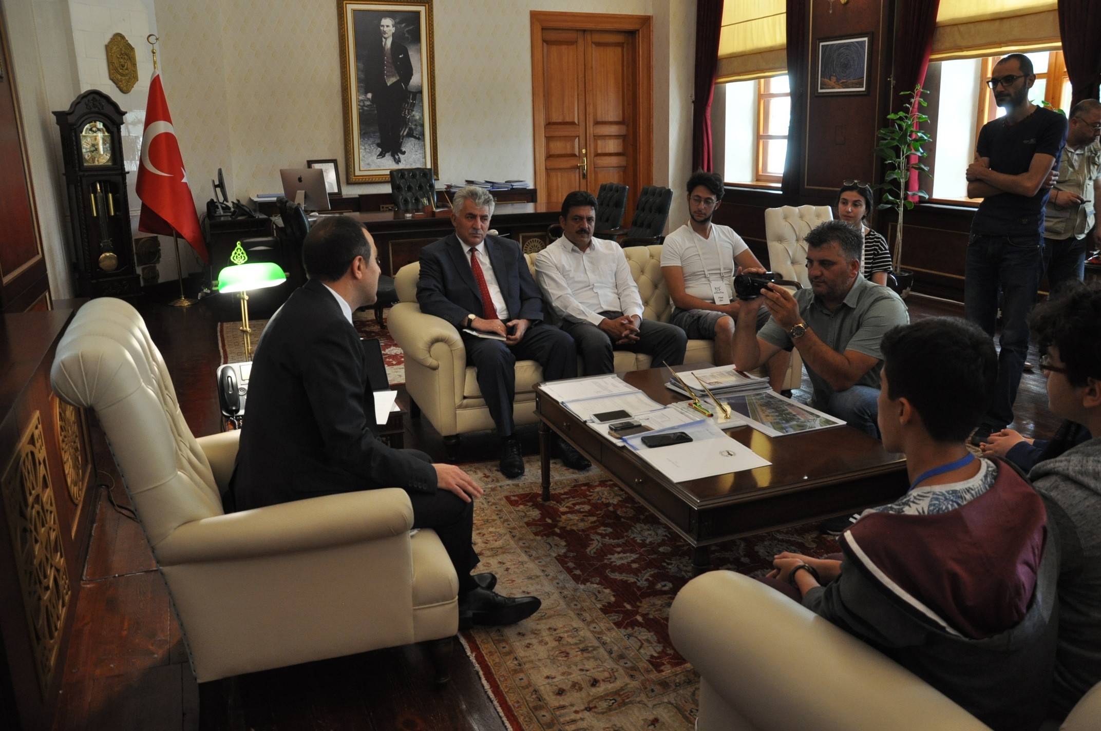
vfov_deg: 47.8
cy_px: 366
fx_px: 825
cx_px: 550
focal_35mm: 27
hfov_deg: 67.4
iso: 800
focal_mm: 18
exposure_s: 1/40
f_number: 3.5
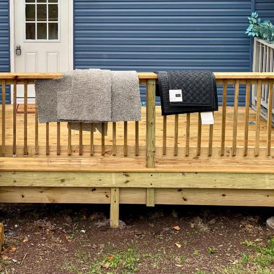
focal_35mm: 57
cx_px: 34
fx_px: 510
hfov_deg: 29.0
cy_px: 7
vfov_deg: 28.4
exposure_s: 1/684
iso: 50
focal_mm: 5.96
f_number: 1.6
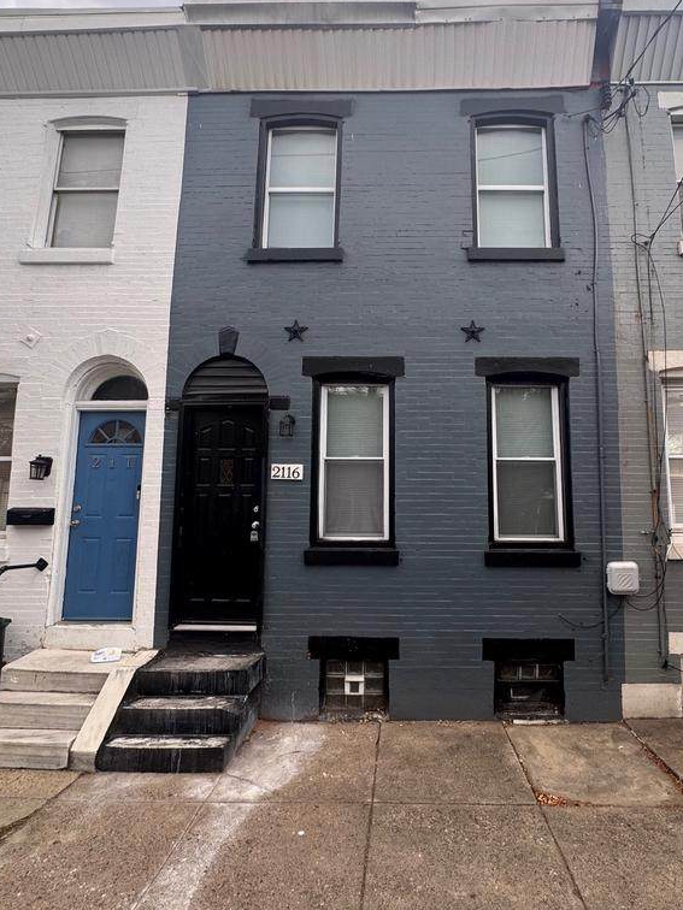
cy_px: 454
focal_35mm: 20
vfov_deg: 81.7
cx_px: 402
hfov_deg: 65.5
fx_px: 526
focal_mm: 2.22
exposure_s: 1/99
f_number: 2.2
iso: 64
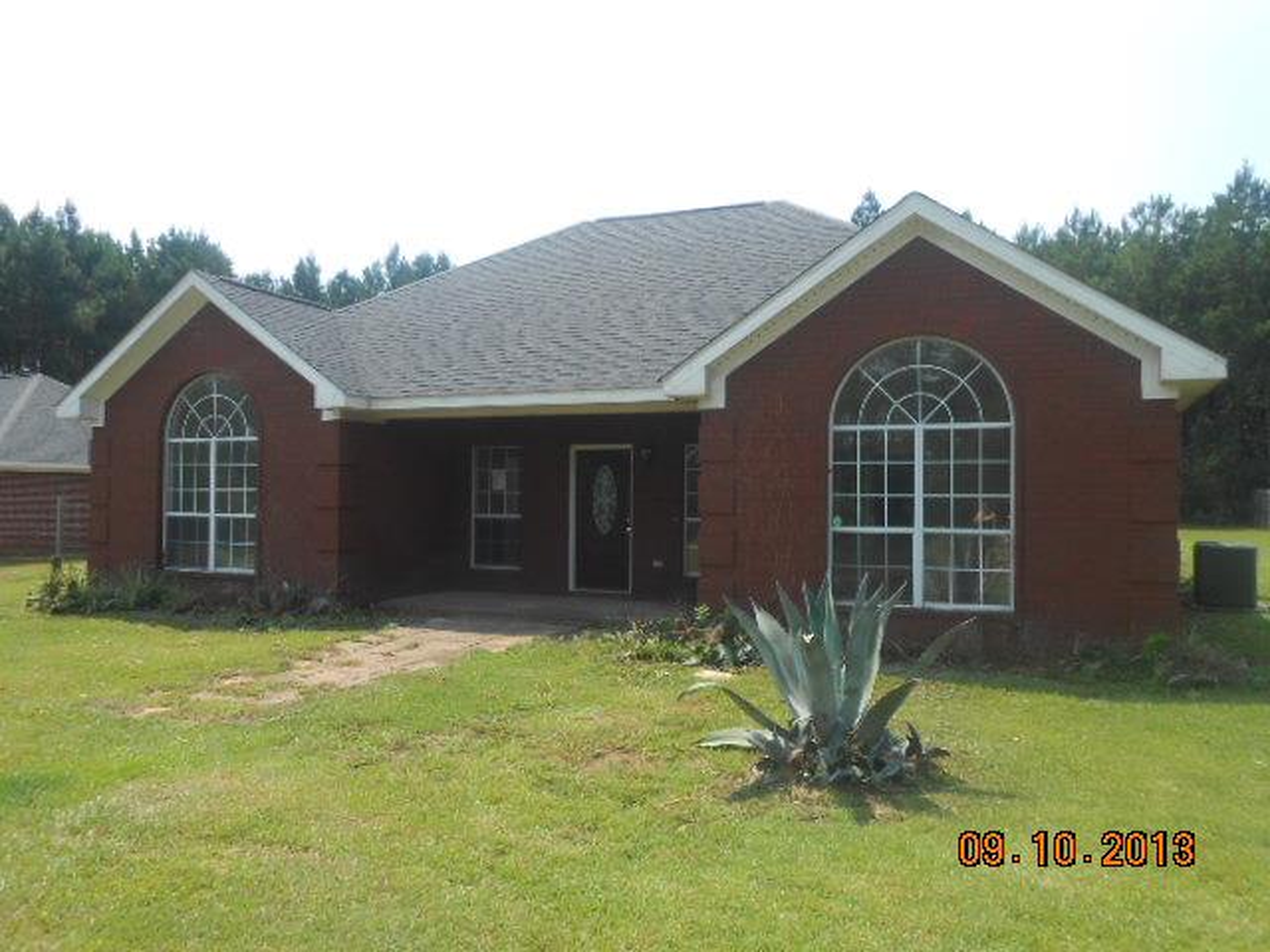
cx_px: 635
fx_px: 954
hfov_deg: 67.3
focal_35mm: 26
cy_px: 476
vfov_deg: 53.1
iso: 80
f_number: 3.5
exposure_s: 1/640
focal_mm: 4.6
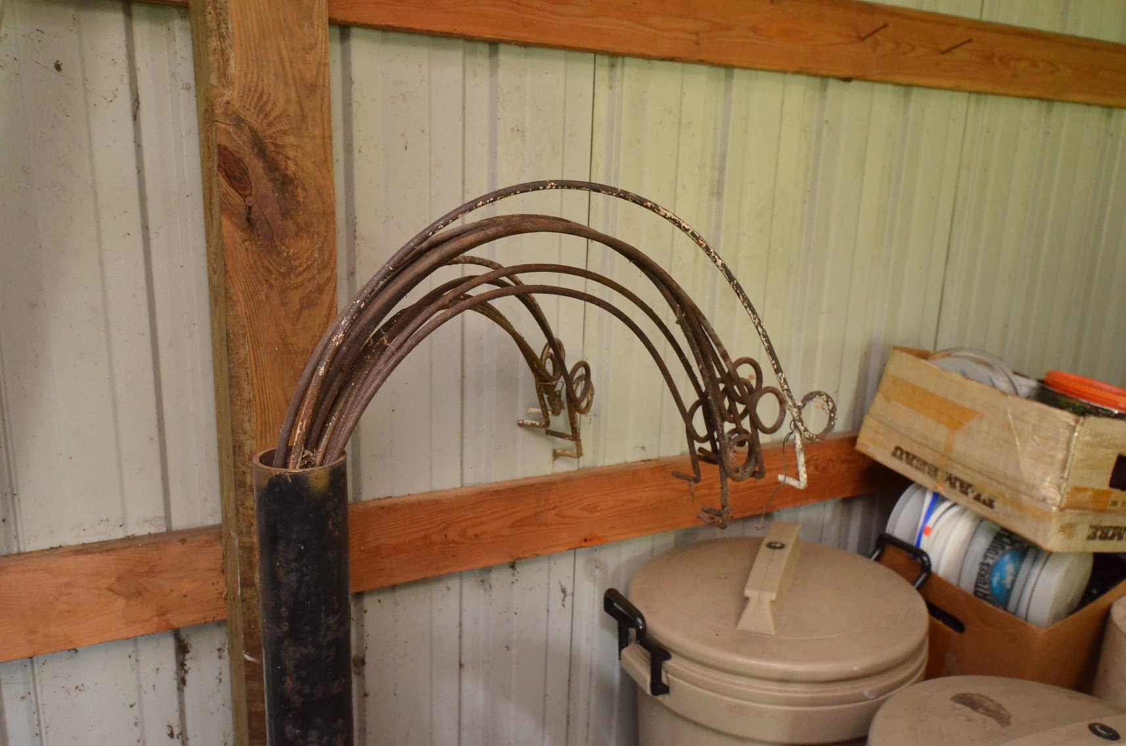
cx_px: 563
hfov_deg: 64.7
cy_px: 373
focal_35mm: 28
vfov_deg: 45.5
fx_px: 890
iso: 3200
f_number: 4.2
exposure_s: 1/60
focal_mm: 19
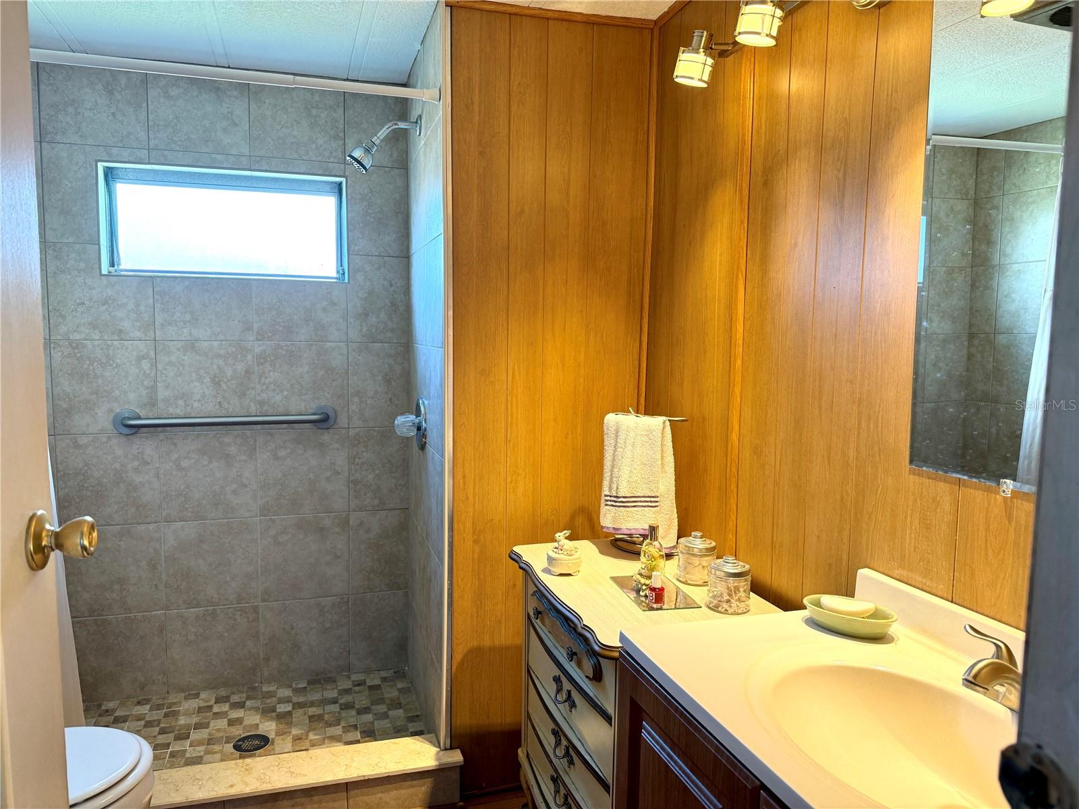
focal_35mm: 24
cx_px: 540
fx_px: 748
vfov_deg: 56.8
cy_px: 404
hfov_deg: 71.6
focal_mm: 6.76
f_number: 1.78
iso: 160
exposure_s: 1/120
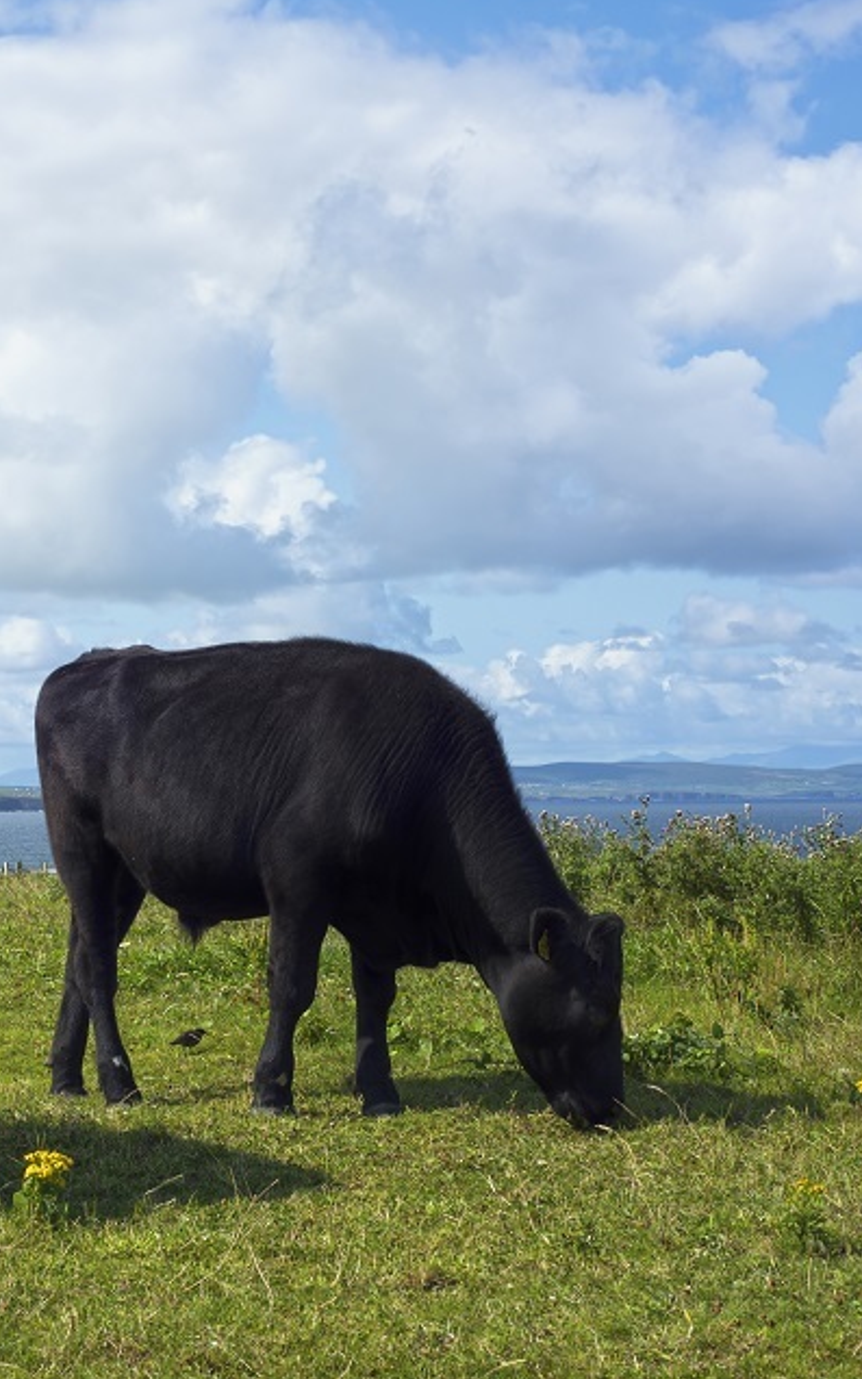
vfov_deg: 26.8
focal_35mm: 77
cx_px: 65
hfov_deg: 16.7
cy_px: 688
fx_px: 2894
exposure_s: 1/500
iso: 100
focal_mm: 50
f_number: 9
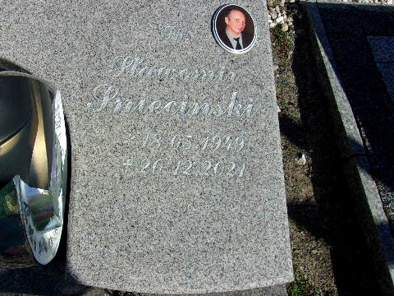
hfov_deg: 50.8
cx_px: 146
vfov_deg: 39.6
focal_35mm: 36
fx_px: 410
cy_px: 133
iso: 80
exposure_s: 1/150
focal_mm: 4.9
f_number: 10.4
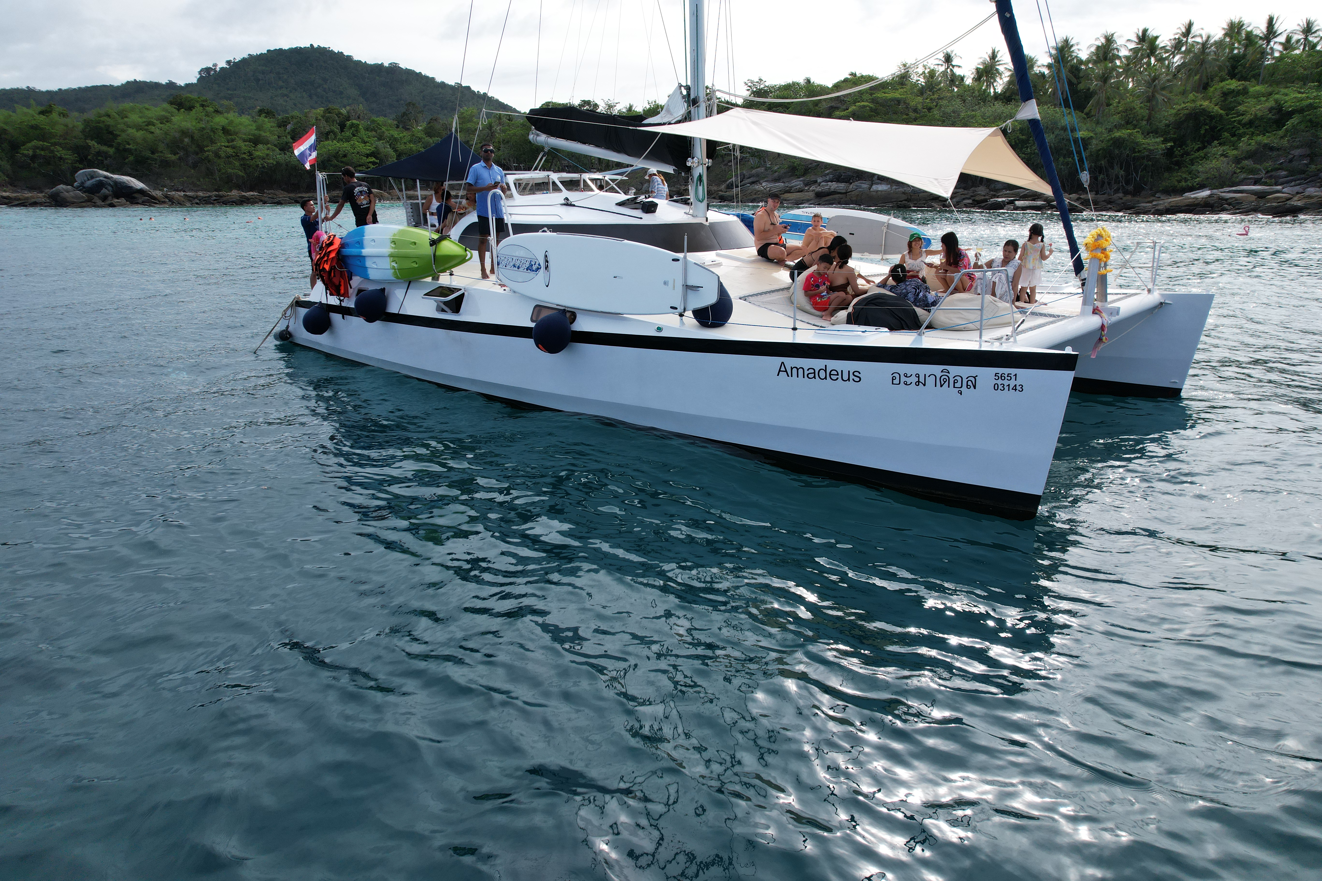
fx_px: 808
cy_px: 440
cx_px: 661
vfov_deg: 57.2
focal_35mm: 22
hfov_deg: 78.6
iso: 130
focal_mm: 8.38
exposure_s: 1/1500
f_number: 2.8
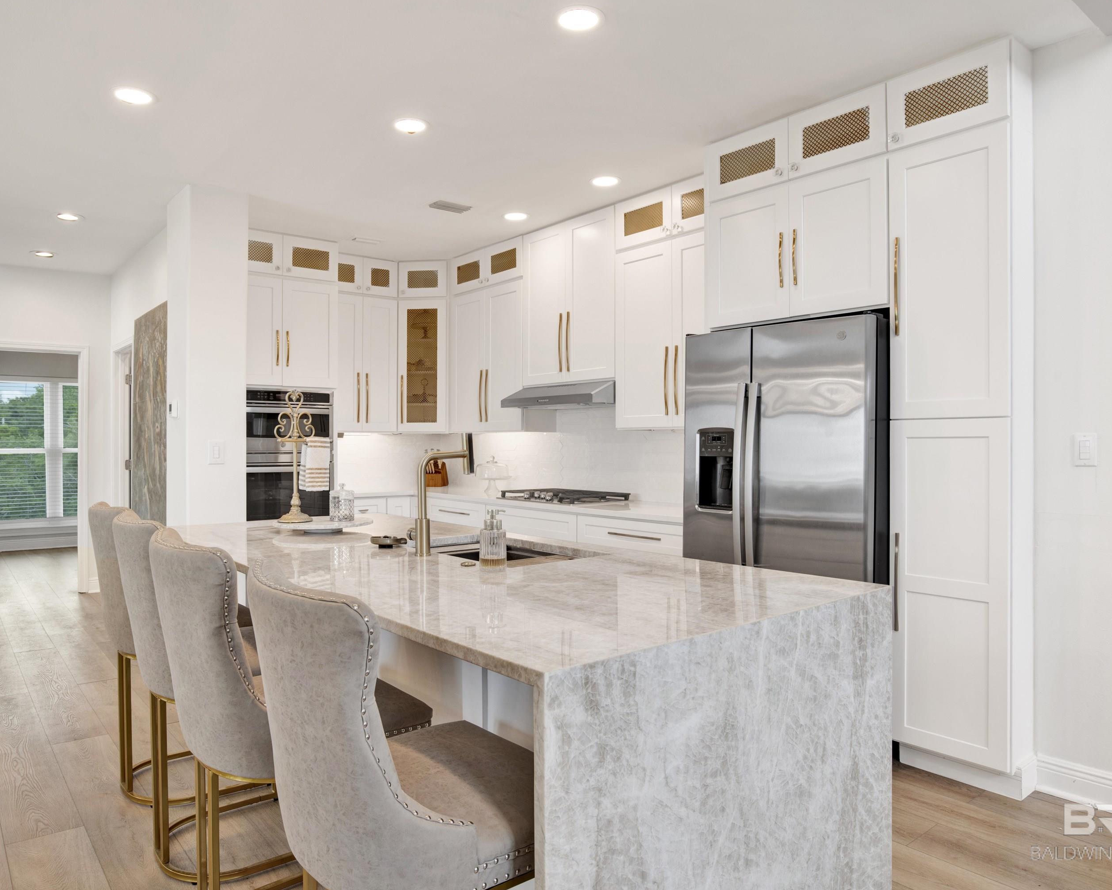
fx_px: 757
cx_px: 524
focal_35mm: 23
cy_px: 443
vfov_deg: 60.9
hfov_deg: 72.5
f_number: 11
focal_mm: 20
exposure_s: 1/10
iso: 200
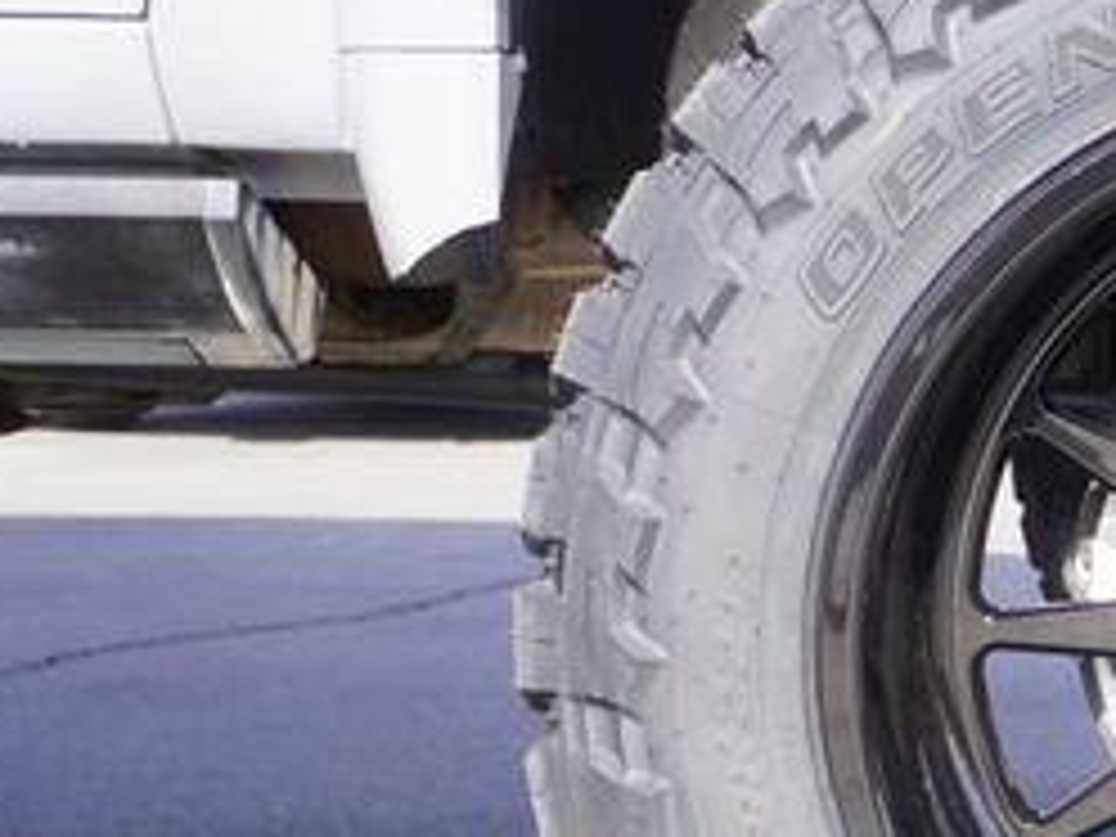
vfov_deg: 13.6
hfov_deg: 17.3
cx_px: 1336
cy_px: 612
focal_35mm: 108
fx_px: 3490
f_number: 7.1
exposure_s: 1/80
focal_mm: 29
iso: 100
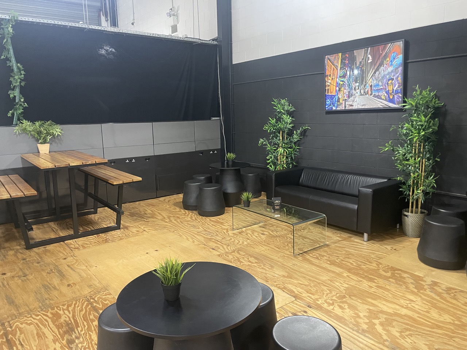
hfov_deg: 67.3
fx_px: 351
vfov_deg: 53.1
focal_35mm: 26
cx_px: 234
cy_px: 175
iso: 320
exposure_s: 1/50
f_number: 1.6
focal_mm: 4.2
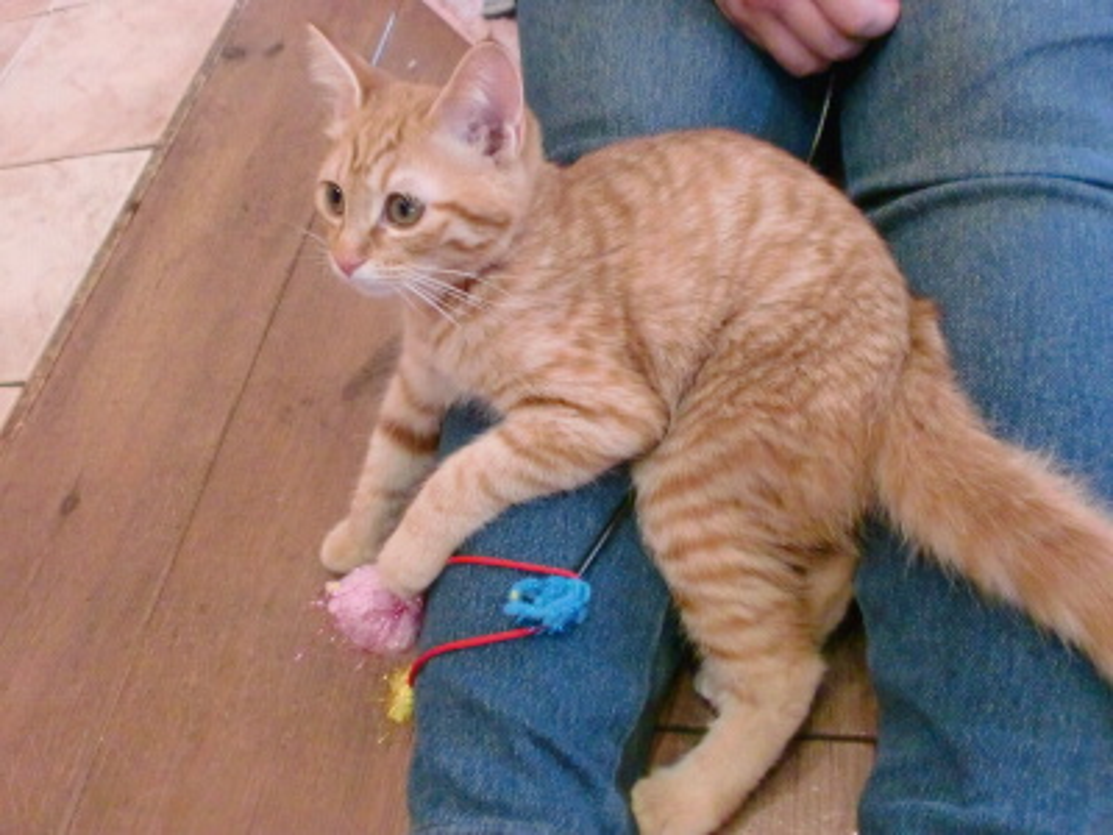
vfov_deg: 40.7
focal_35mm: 35
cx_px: 556
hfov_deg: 52.6
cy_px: 418
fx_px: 1125
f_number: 3.1
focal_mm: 6.3
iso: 800
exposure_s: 1/60
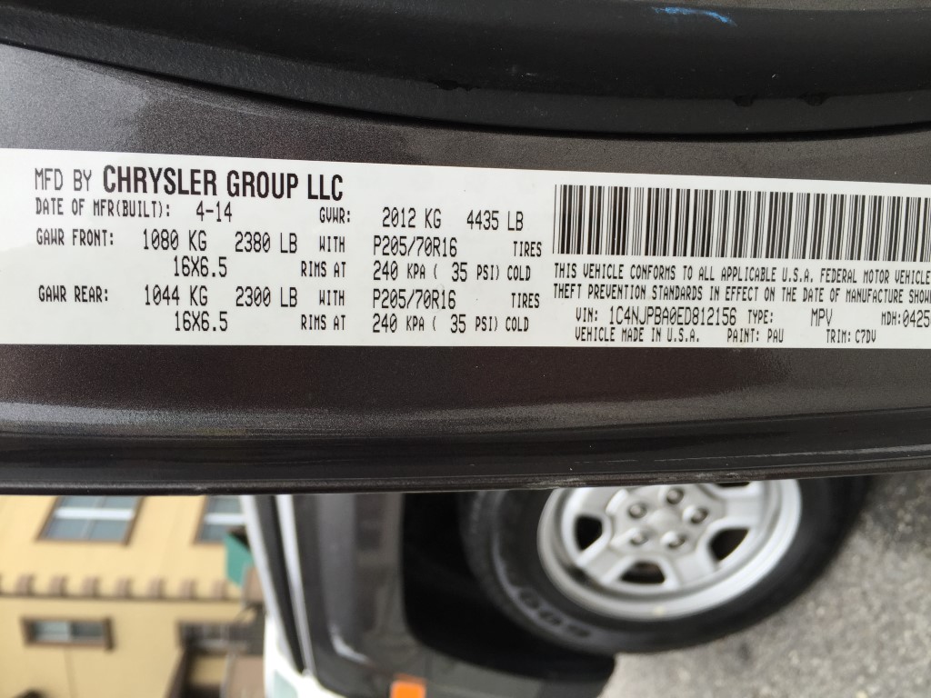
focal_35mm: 29
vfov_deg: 48.2
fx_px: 780
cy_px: 349
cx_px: 466
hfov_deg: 61.7
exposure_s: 1/217
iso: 32
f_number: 2.2
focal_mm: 4.15
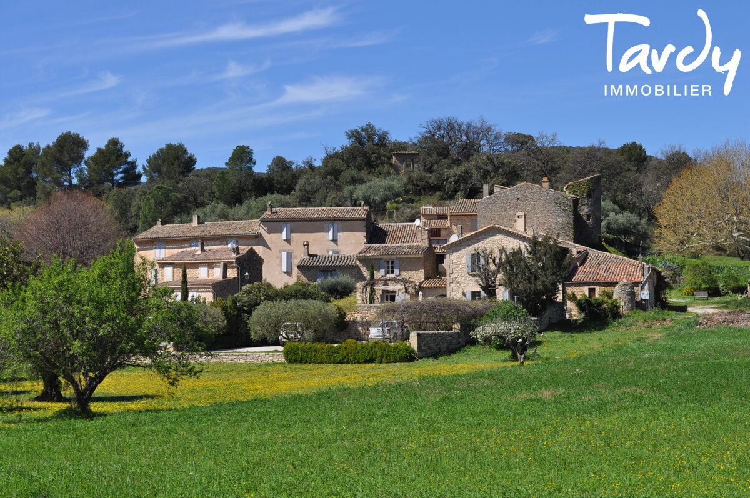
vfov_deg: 19.7
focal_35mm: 69
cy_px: 249
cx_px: 375
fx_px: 1436
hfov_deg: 29.3
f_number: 9
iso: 200
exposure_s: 1/320
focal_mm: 46
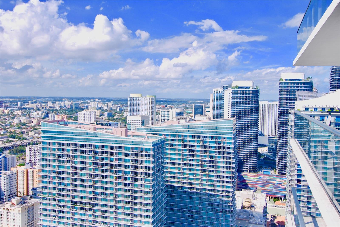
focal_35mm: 36
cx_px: 170
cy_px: 114
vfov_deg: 36.9
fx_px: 340
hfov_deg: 53.1
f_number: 9
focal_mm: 24
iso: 100
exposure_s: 1/320
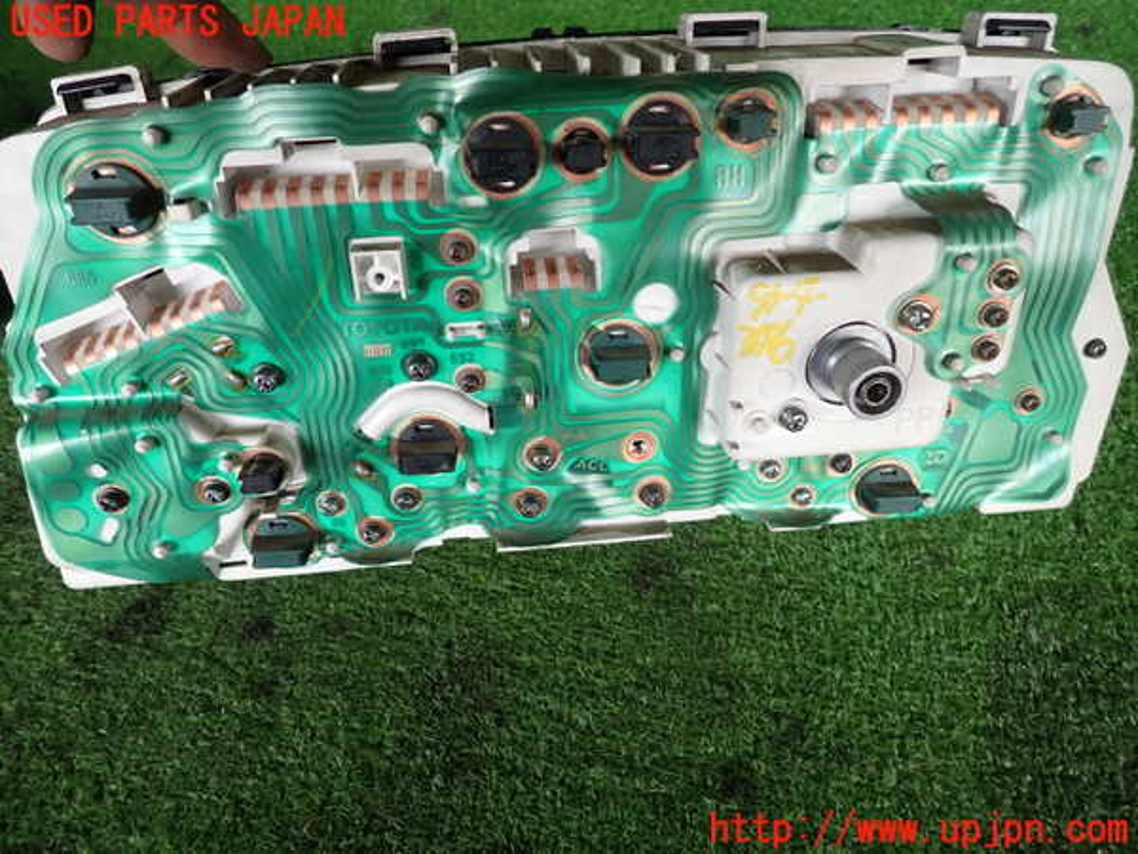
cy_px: 427
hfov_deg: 69.4
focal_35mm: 25
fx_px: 822
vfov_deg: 54.9
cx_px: 569
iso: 125
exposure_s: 1/125
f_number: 2
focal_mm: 4.5
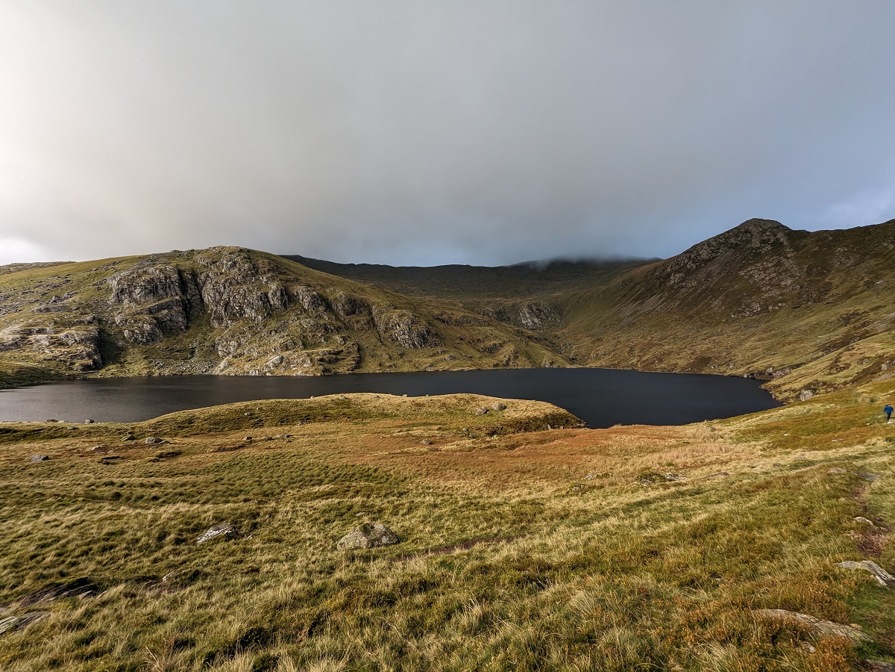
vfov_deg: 78.1
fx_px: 414
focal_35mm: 16
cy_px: 336
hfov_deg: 94.5
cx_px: 448
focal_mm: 2.35
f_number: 2.2
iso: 51
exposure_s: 1/581
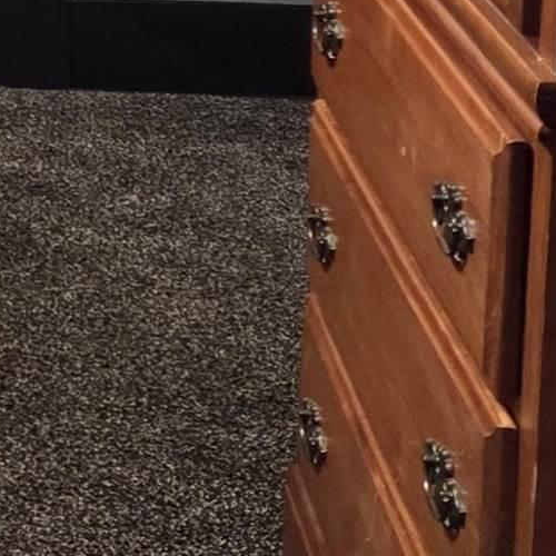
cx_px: -490
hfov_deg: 12.6
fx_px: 2272
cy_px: -280
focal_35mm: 125
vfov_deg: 13.2
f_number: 1.8
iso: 1600
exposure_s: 1/40
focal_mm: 5.4
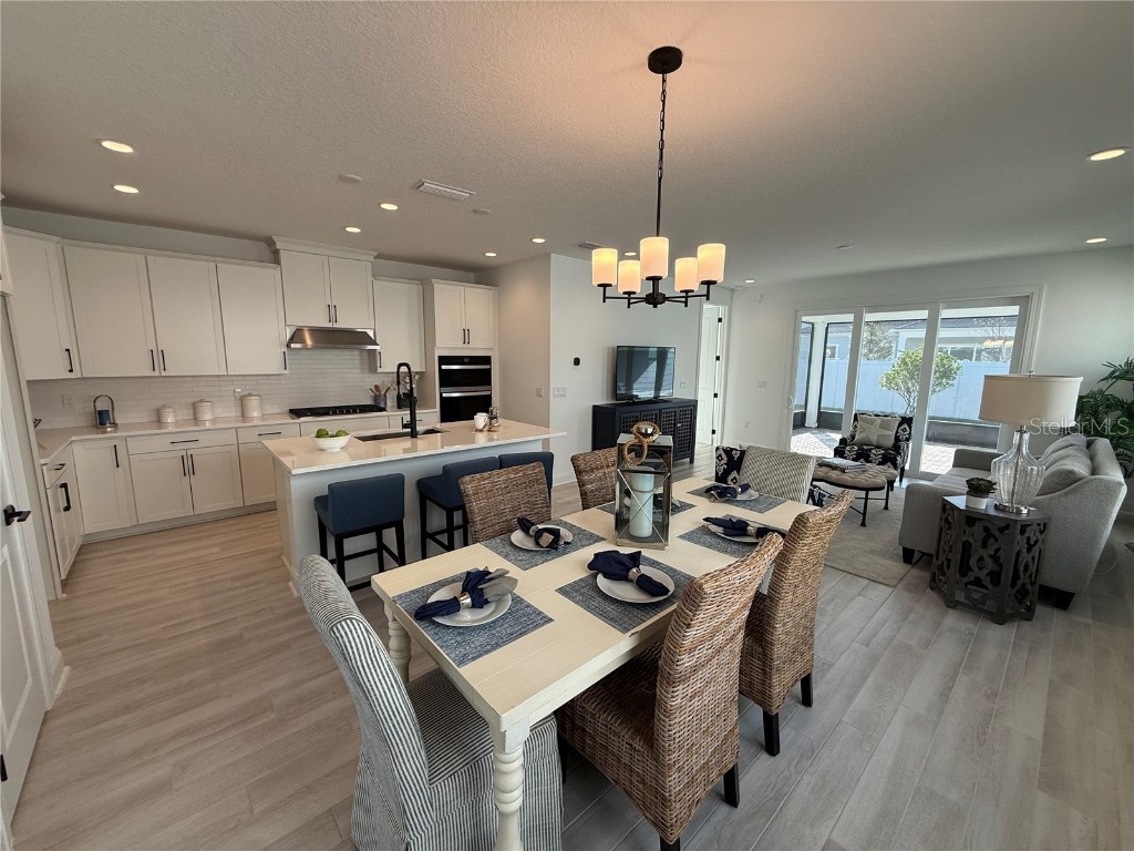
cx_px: 567
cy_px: 426
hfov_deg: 102.1
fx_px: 459
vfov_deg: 85.7
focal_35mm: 14
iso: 64
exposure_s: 1/158
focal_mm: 2.22
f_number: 2.2
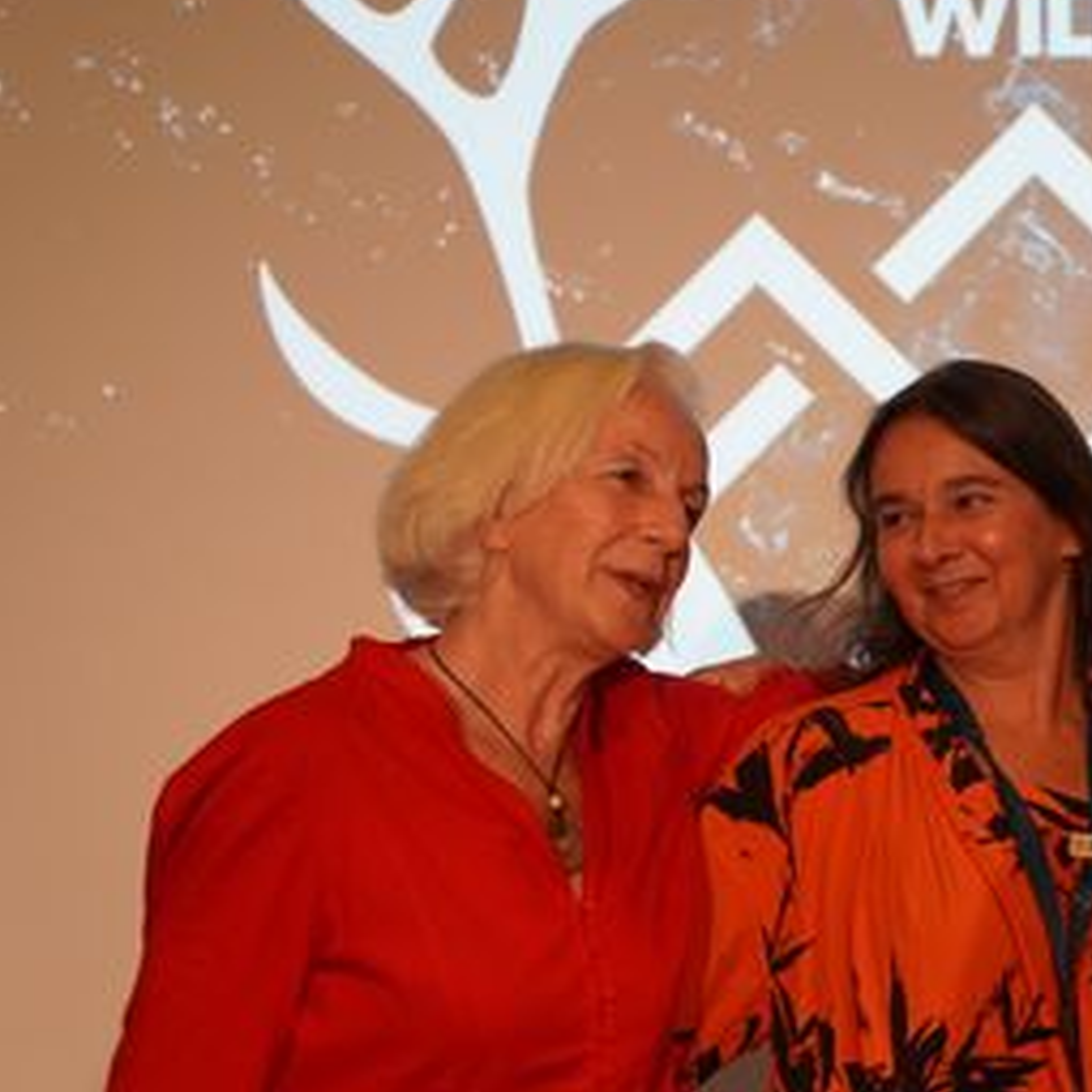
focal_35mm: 82
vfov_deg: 21.1
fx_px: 2927
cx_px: 994
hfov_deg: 20.7
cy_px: 525
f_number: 4
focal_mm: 48
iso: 1250
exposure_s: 1/160
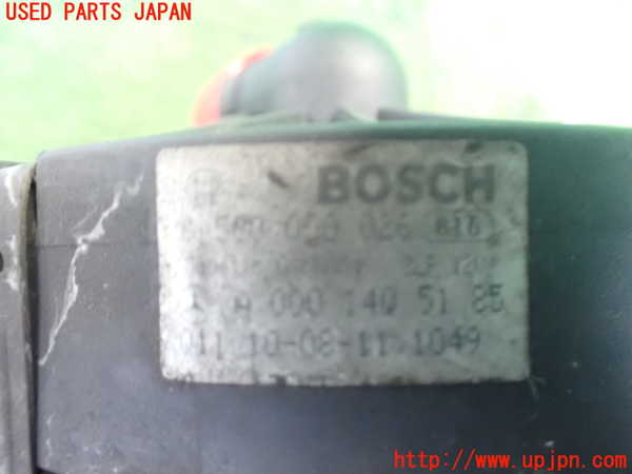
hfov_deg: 60.0
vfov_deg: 46.8
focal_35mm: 30
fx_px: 548
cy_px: 237
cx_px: 316
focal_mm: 5.4
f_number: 2.3
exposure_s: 1/20
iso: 1600
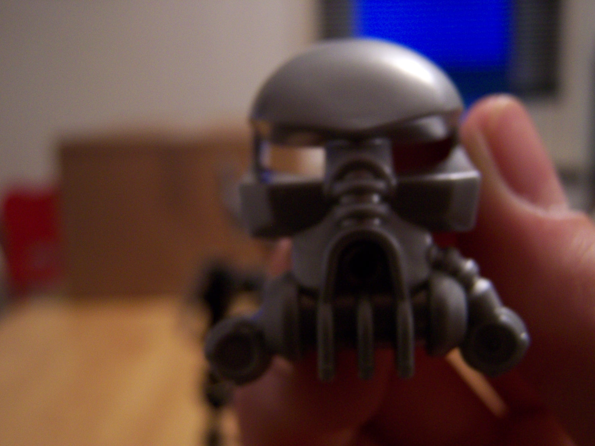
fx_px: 653
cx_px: 298
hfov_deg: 49.0
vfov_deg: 37.7
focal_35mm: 38
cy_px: 223
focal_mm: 6.3
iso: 160
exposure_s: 1/8
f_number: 2.8
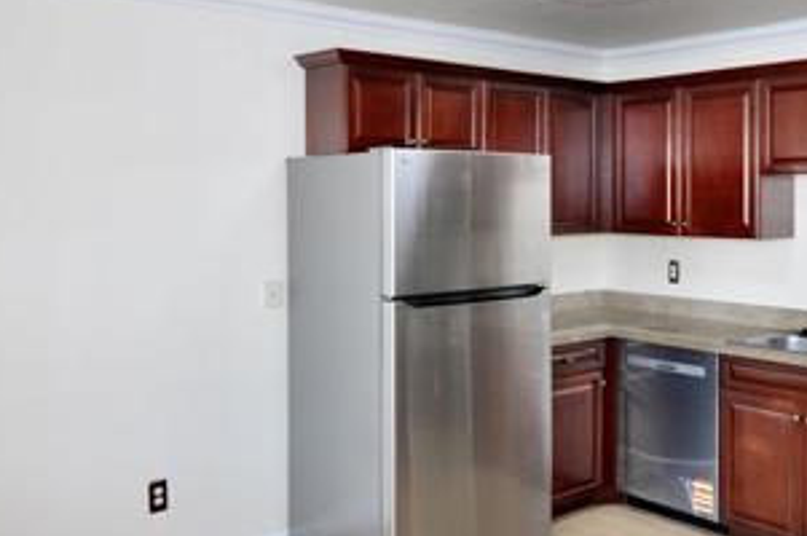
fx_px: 785
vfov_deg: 37.7
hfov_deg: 52.9
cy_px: 296
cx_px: 563
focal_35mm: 35
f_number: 4
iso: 450
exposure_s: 1/60
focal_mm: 11
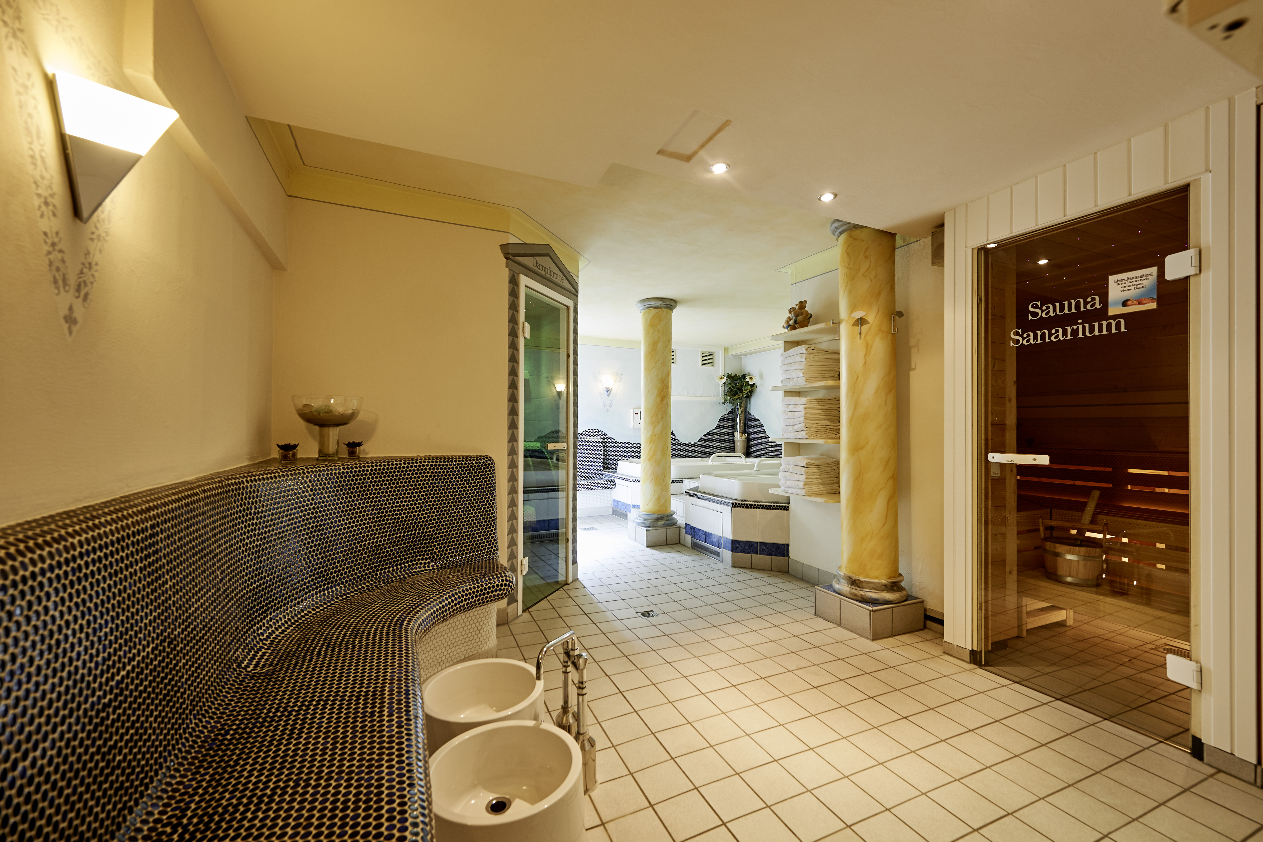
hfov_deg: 104.3
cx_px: 632
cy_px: 421
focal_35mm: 14
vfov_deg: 81.2
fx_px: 491
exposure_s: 1/4
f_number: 5.6
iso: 200
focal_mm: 14
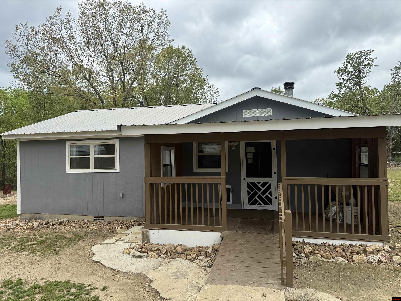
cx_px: 200
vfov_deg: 56.8
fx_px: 278
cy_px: 150
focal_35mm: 24
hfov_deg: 71.6
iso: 80
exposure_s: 1/2445
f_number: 1.78
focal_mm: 6.76
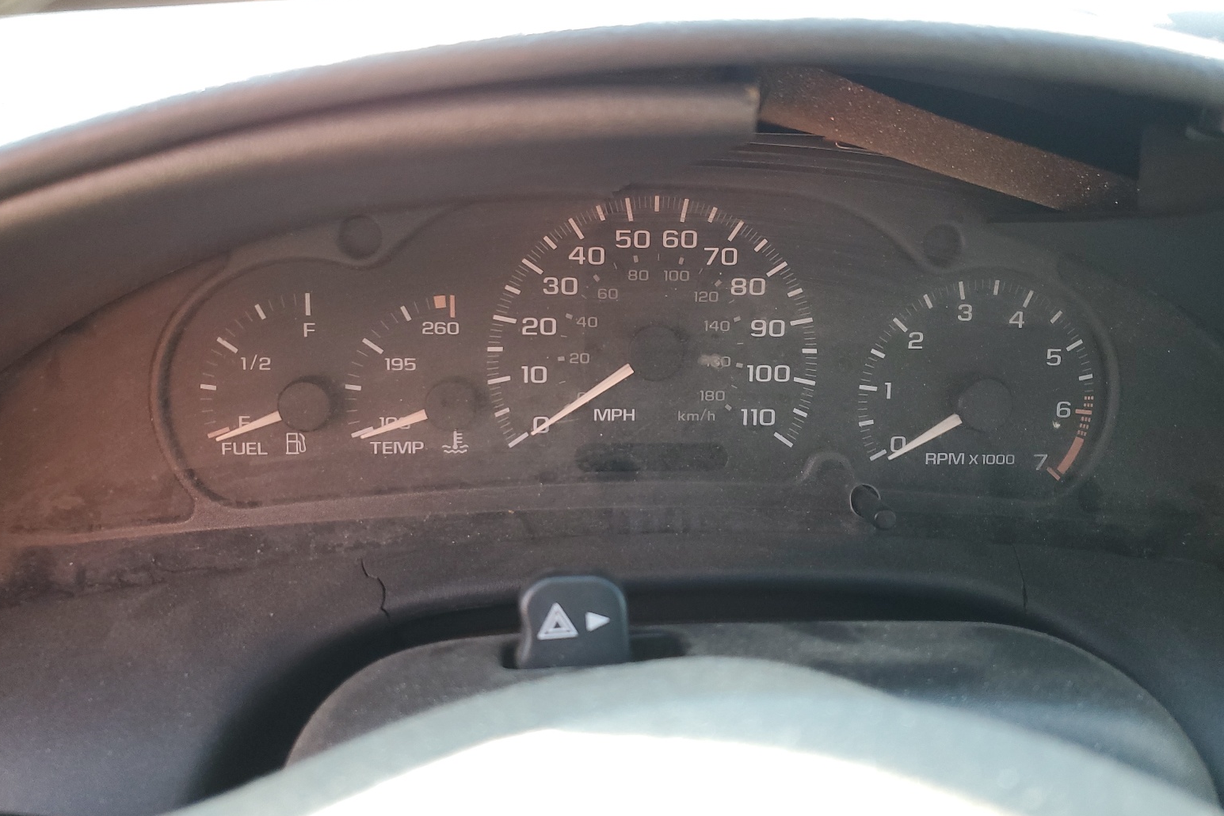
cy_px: 420
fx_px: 952
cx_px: 623
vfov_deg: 46.4
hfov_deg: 65.5
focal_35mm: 28
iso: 75
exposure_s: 1/120
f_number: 1.5
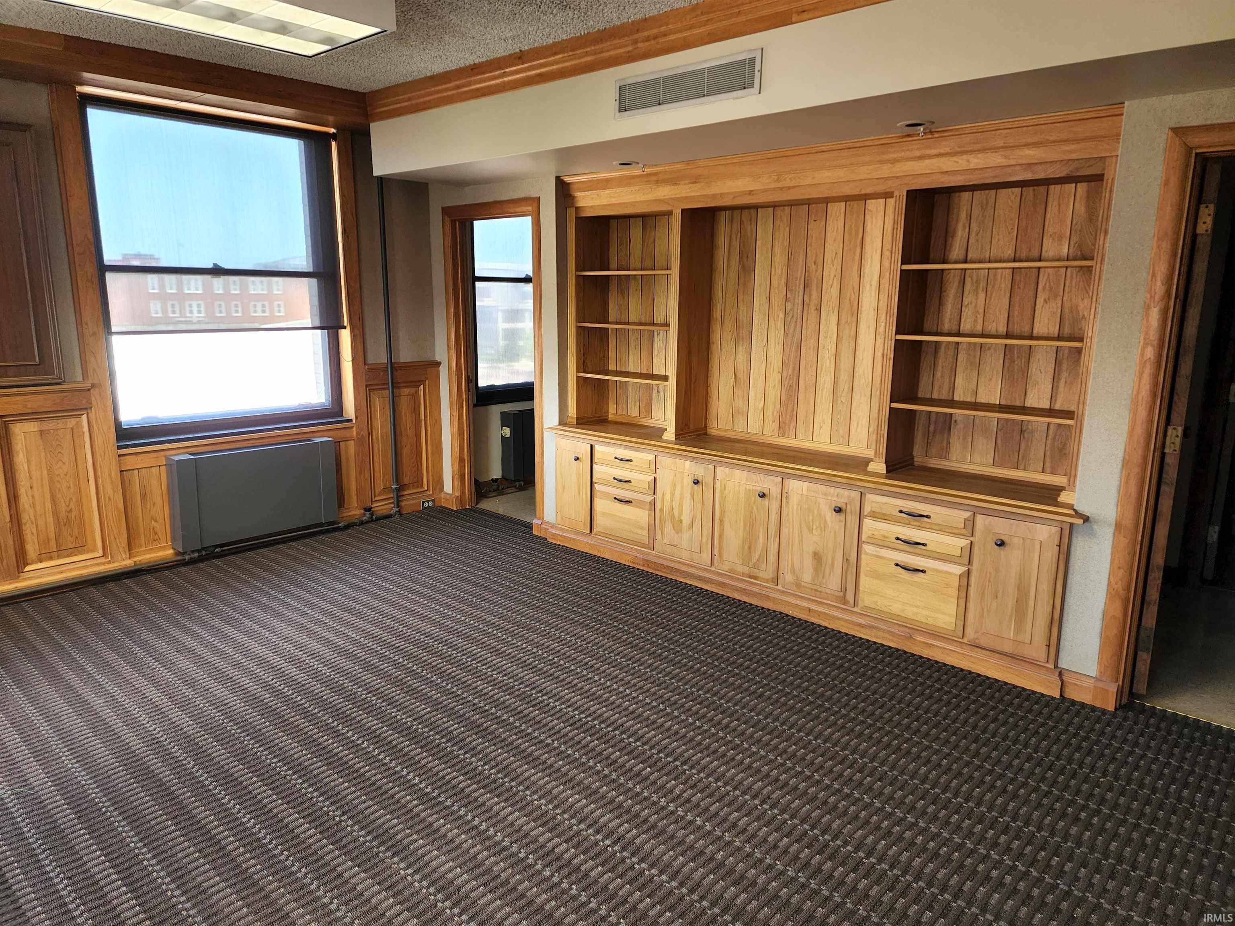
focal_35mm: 23
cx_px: 618
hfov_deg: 73.9
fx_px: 821
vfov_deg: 58.9
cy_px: 463
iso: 250
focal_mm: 6.4
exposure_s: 1/120
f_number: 1.8
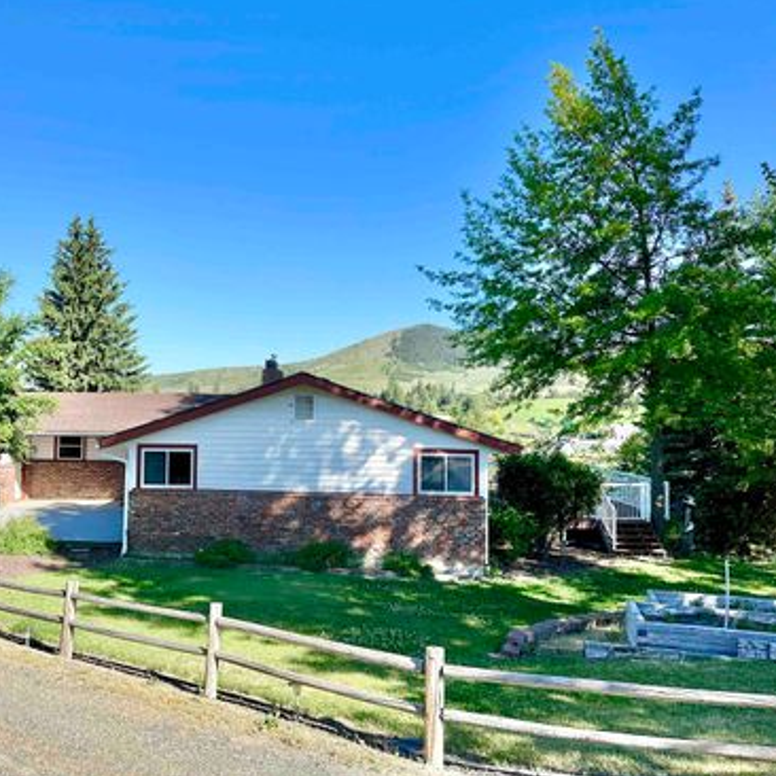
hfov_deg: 54.9
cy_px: 389
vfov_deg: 55.6
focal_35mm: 29
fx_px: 736
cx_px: 284
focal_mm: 6.86
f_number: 1.78
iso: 80
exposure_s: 1/3155
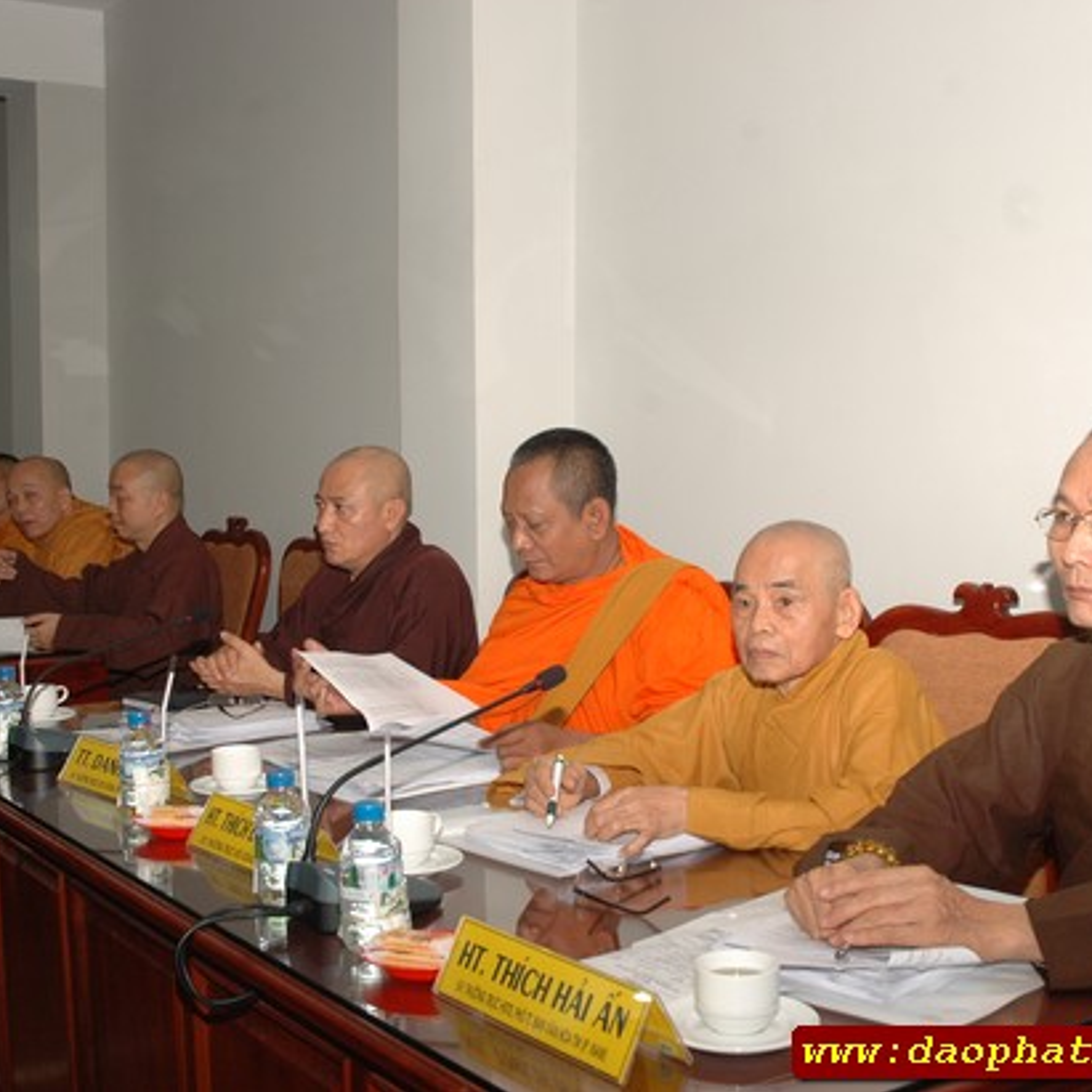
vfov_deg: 36.1
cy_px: 537
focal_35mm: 47
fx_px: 1677
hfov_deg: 36.1
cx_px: 566
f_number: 7.1
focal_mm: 24
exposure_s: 1/60
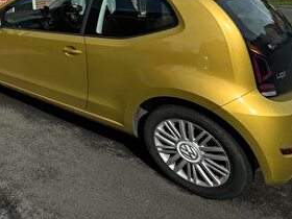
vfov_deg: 33.6
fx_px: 295
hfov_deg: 37.5
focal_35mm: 35
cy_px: -39
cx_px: -70
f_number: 2.2
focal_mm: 2.22
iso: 50
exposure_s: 1/2083
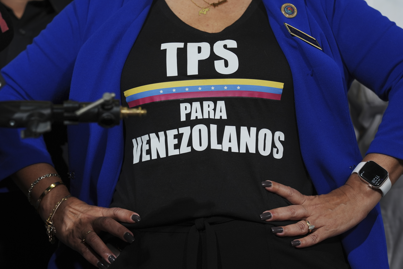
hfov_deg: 15.2
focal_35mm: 135
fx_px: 1511
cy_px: 134
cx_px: 202
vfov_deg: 10.2
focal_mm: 135
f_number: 4.5
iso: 640
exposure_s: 1/500
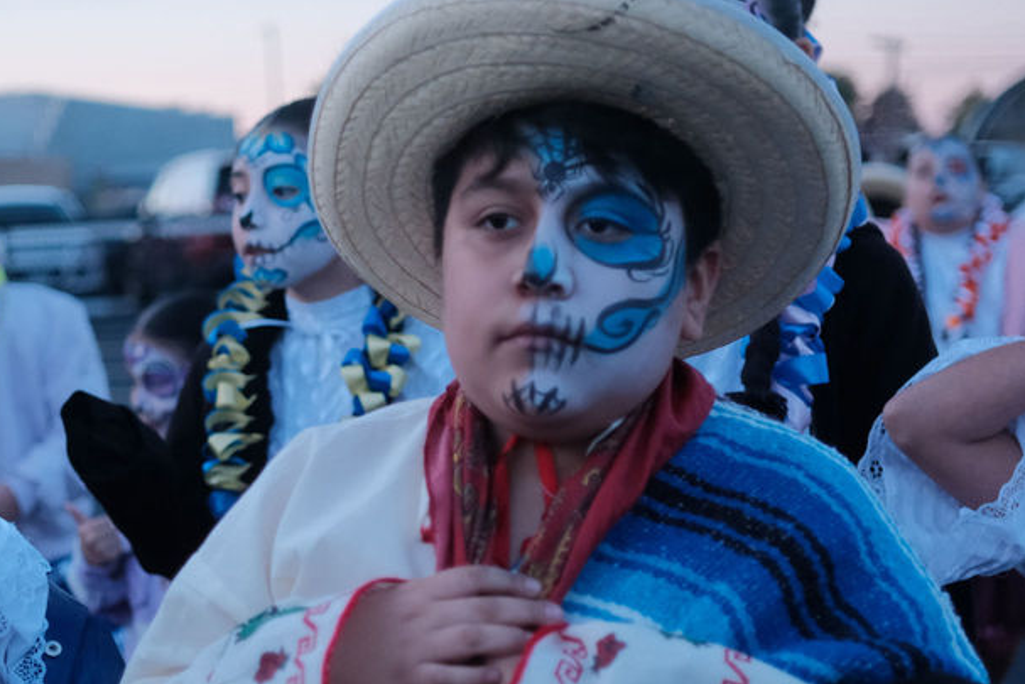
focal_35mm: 81
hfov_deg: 24.9
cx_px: 304
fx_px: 2307
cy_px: 452
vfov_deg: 16.8
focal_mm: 32
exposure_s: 1/800
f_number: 1.8
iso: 3200
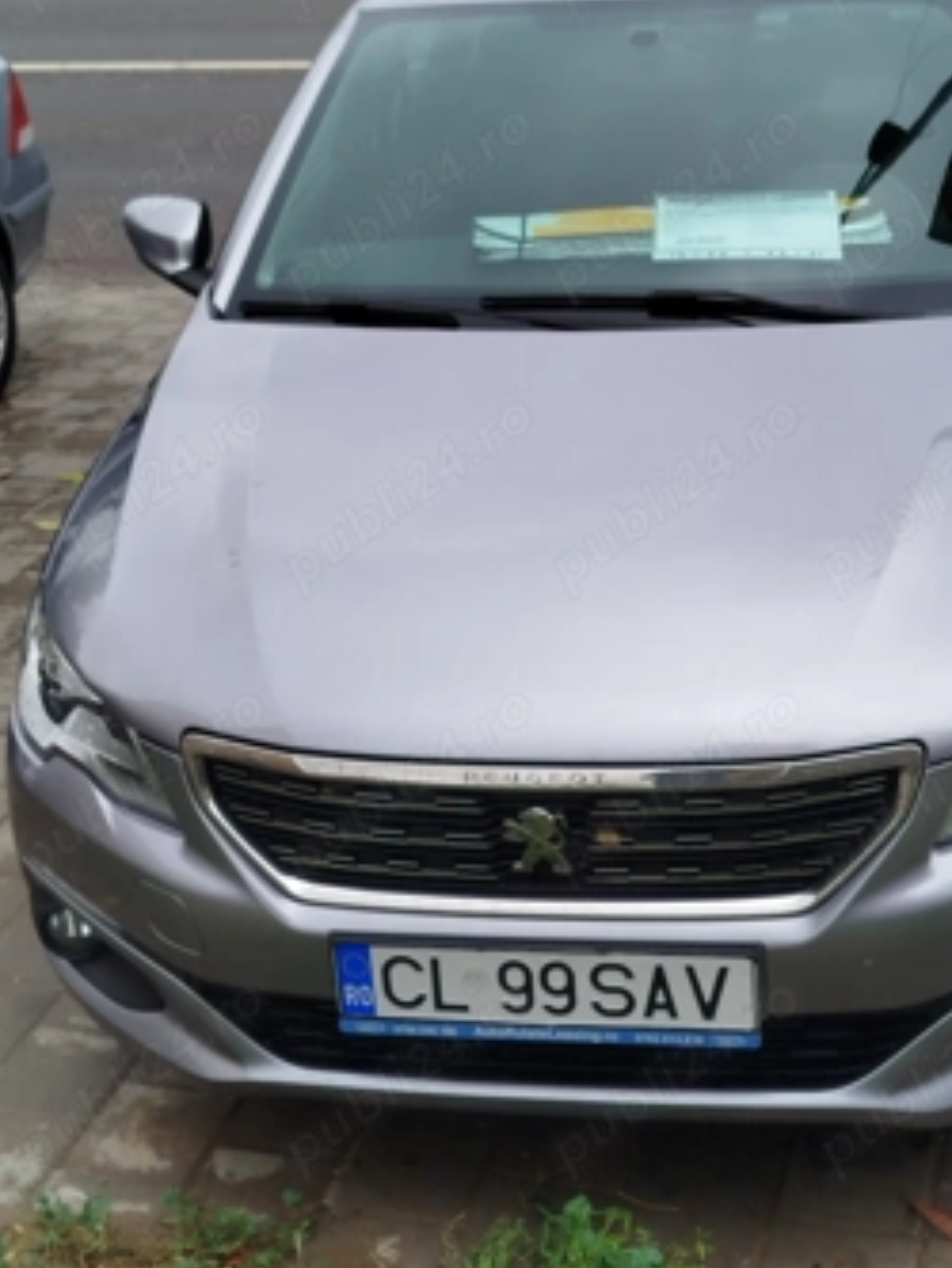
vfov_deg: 35.5
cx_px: 541
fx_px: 1979
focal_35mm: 54
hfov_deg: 27.0
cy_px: 556
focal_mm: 5.31
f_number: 1.7
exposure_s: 1/183
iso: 50
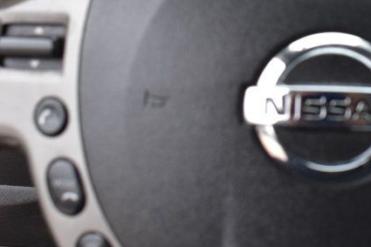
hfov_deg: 23.7
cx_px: 343
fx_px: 857
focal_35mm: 83
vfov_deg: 16.2
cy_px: 18
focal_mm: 23
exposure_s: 1/15
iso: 900
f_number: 6.3
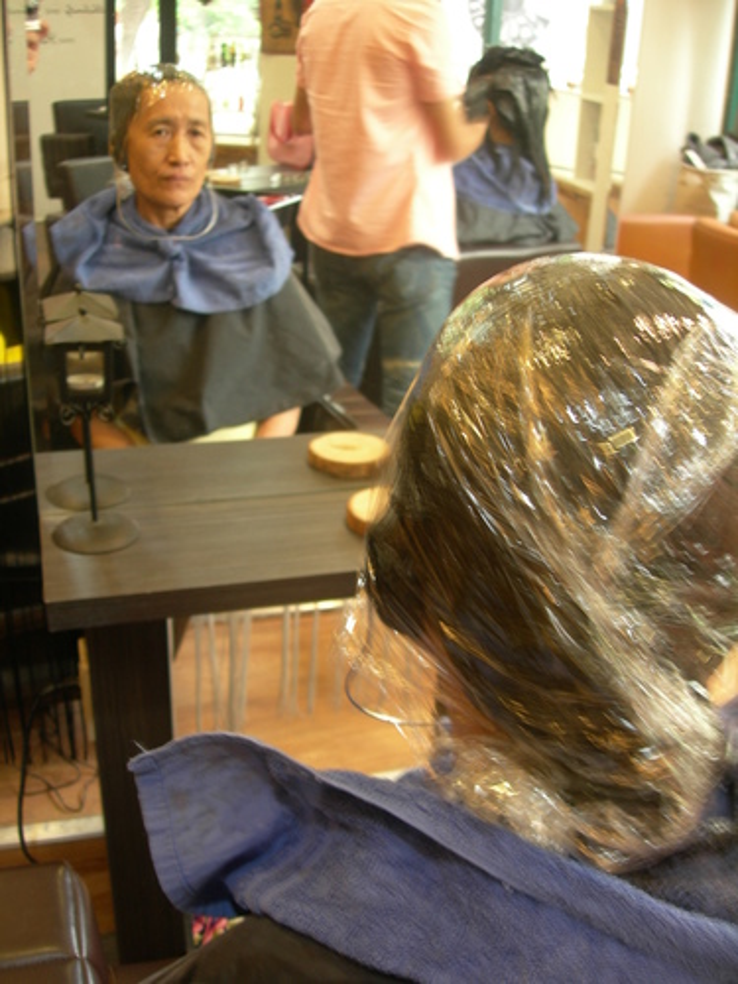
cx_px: 369
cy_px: 492
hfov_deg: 37.7
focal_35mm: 38
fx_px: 1080
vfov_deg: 49.0
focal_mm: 7.8
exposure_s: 1/6.2
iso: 50
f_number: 2.8
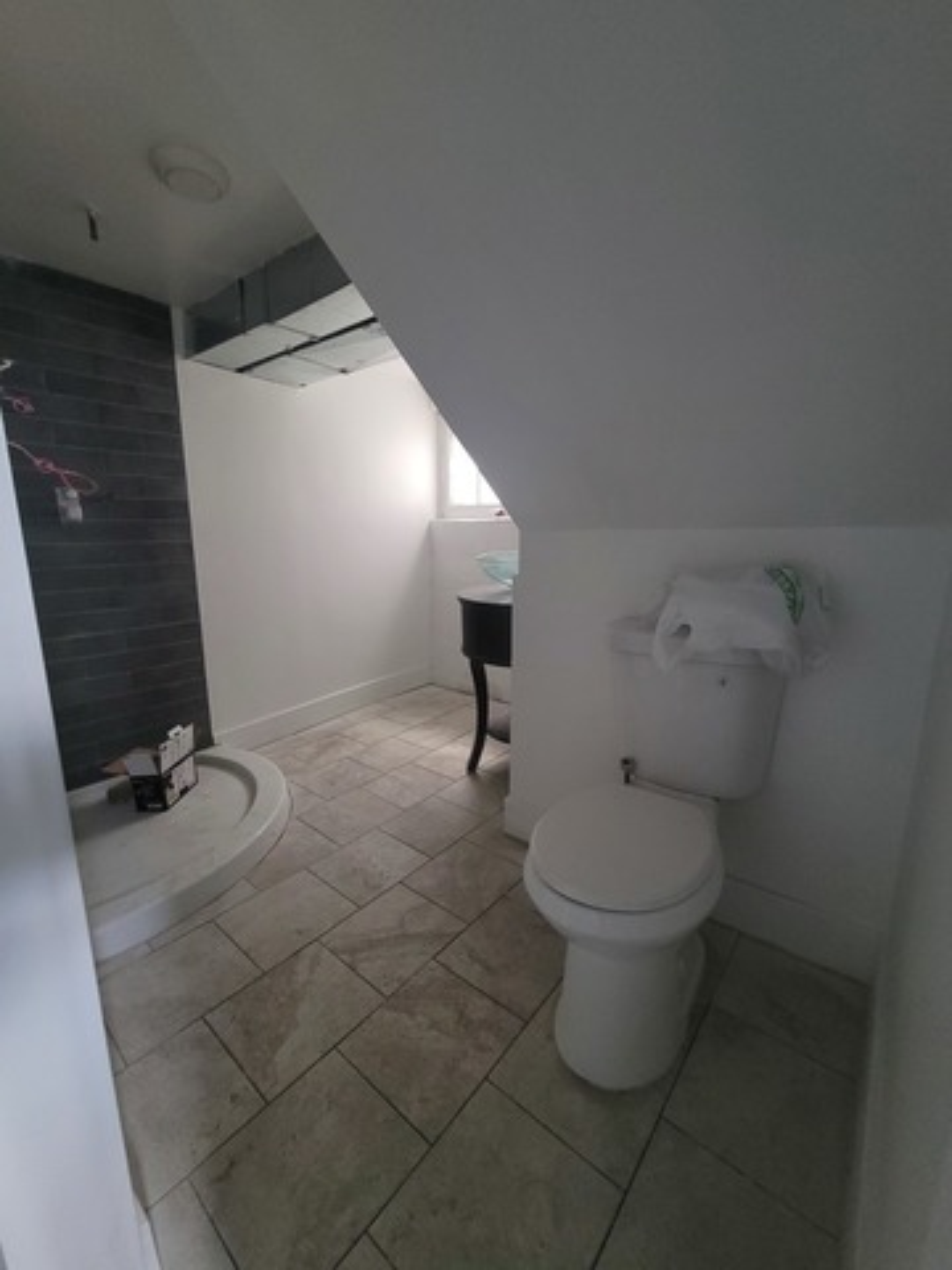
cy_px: 635
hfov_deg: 89.9
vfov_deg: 106.2
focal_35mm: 13
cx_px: 476
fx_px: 477
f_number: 2.2
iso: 800
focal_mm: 2.2
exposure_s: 1/24
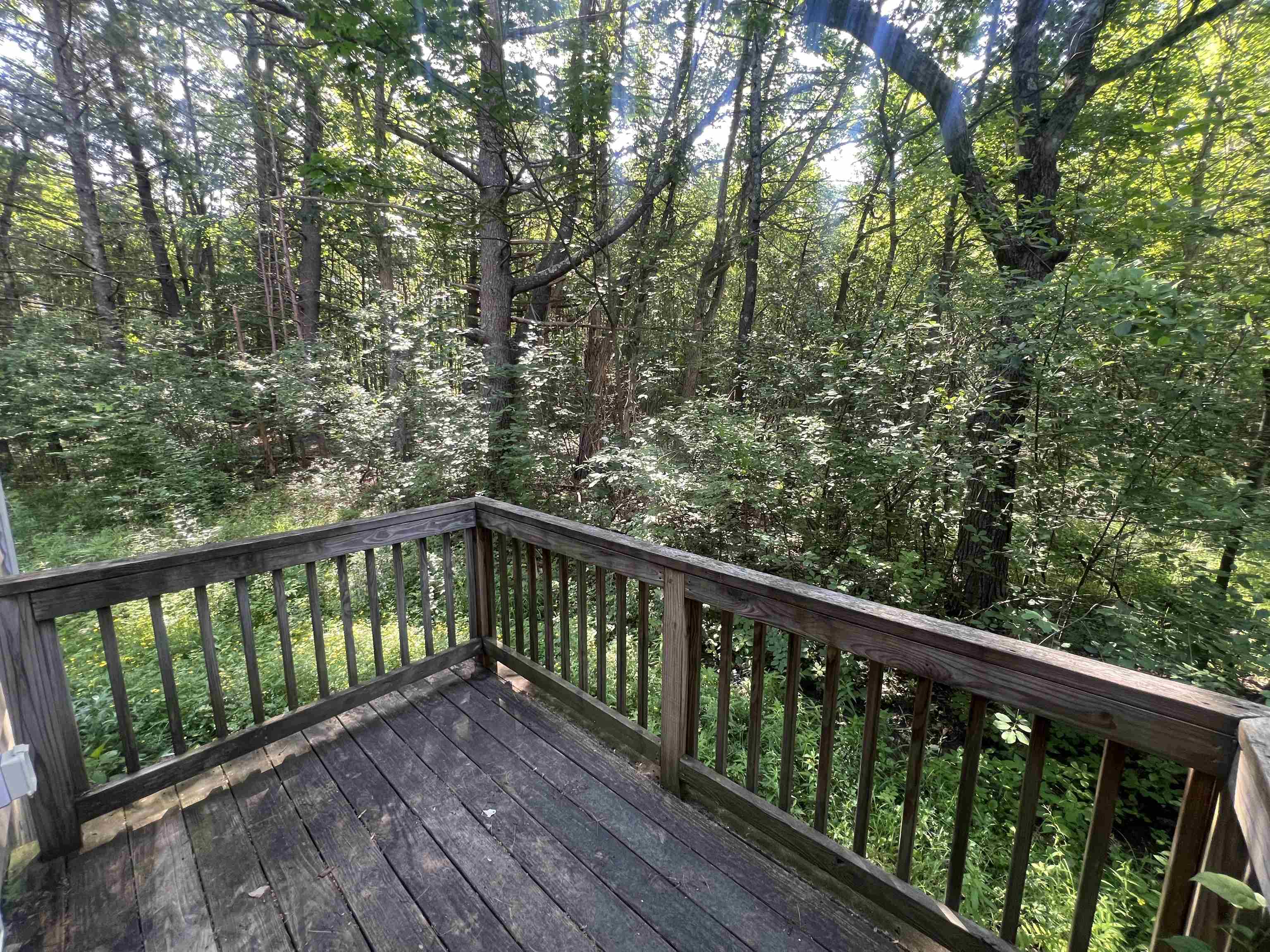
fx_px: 477
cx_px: 635
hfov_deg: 106.2
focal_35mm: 13
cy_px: 476
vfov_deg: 89.9
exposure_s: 1/99
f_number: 1.8
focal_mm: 1.57
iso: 125
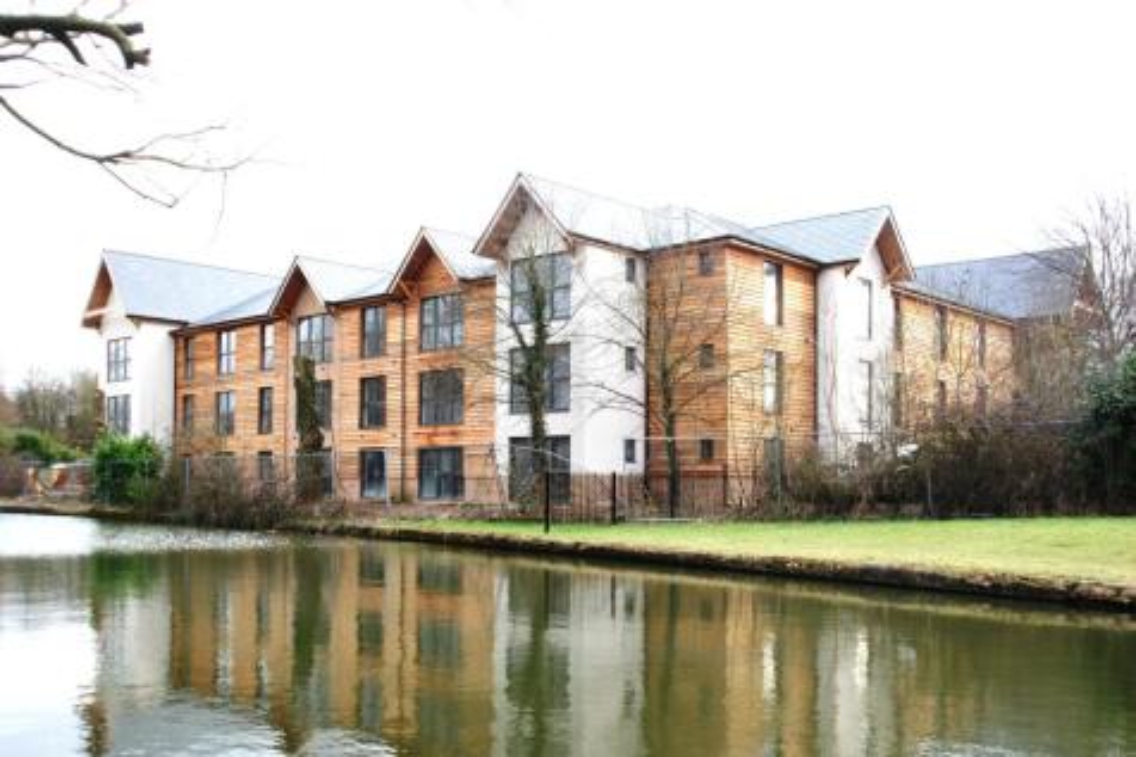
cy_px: 378
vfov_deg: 36.8
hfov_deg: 53.1
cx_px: 568
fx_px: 1136
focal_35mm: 36
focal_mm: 24
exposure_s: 1/50
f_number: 6.3
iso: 100
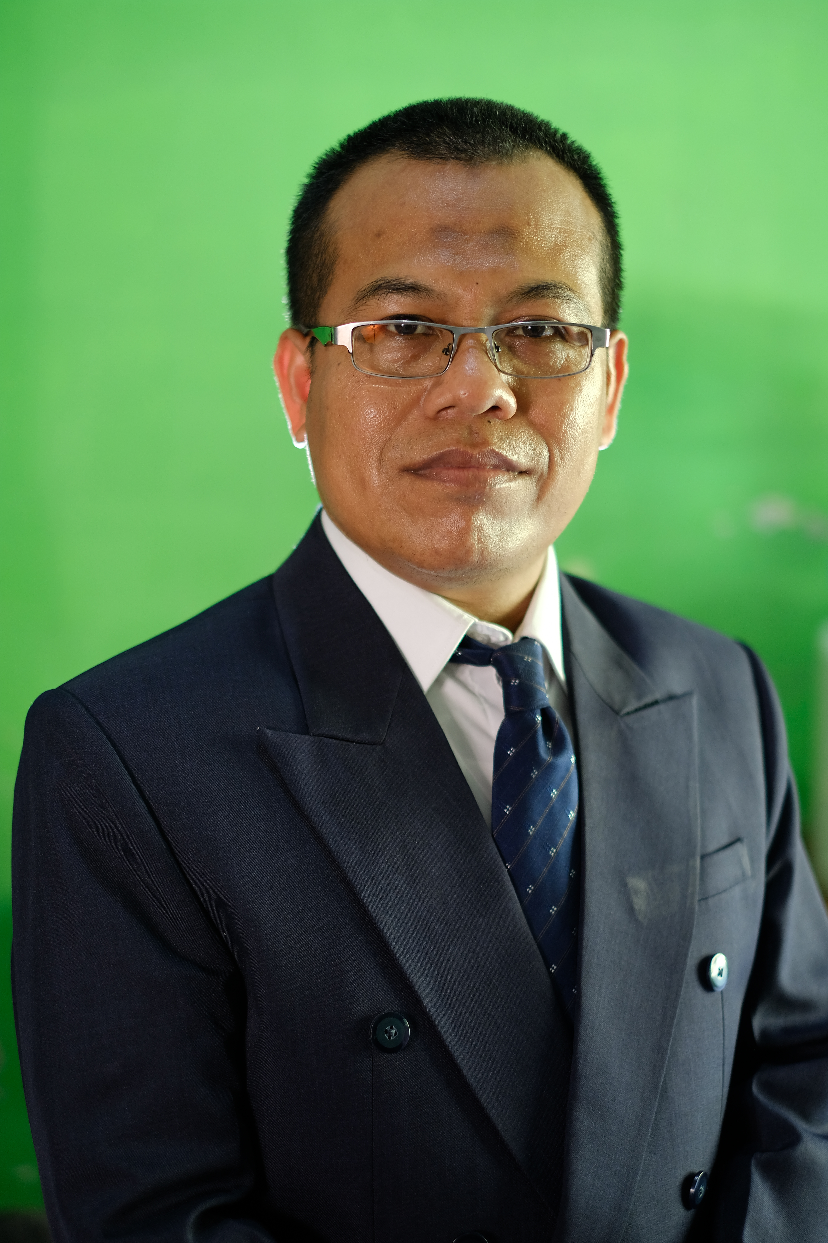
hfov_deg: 25.5
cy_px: 622
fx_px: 1828
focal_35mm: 53
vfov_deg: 37.5
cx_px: 414
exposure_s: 1/125
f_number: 1.4
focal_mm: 35
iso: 320
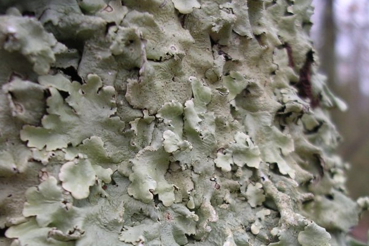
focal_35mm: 53
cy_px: 231
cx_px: 184
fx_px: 543
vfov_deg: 24.6
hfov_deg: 37.5
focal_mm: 5.8
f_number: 2.8
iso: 100
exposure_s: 1/181
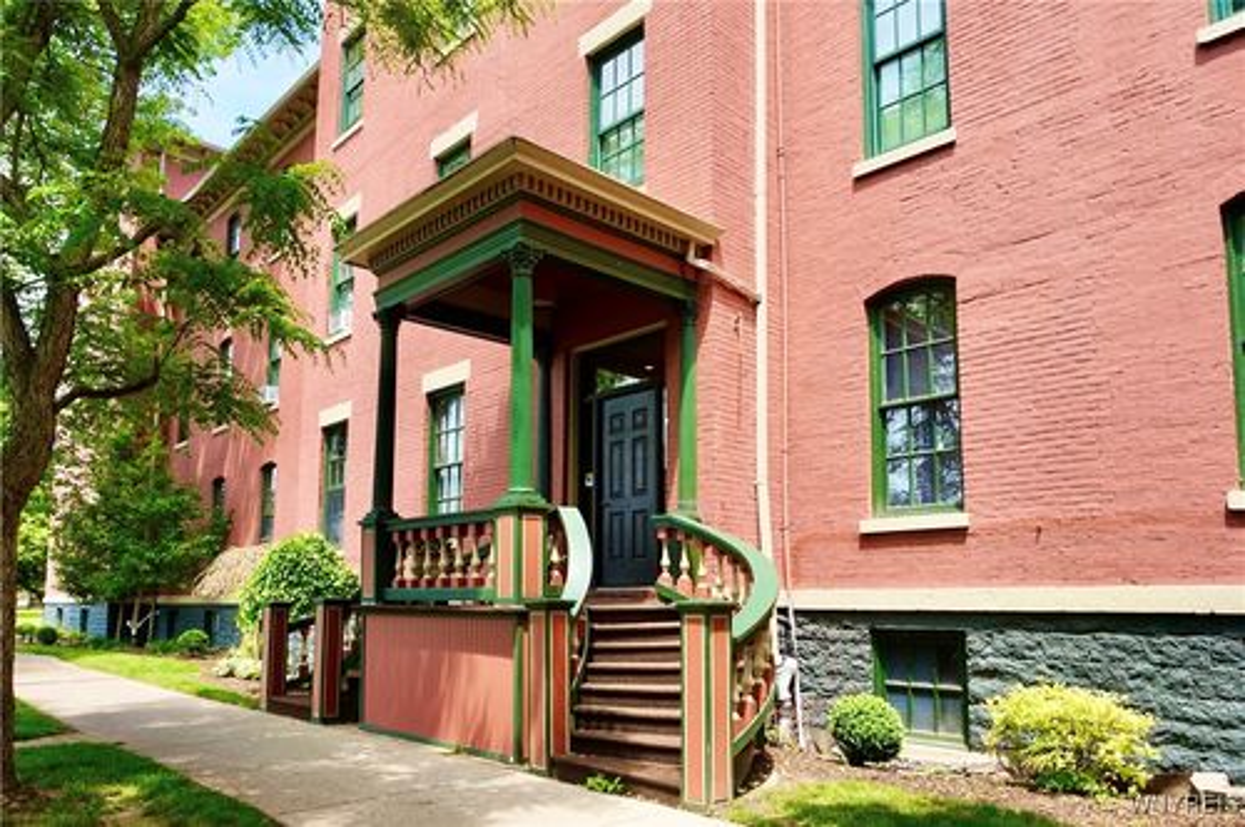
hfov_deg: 73.8
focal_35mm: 24
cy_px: 414
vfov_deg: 53.0
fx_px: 829
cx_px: 622
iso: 100
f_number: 6.3
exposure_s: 1/200
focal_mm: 16
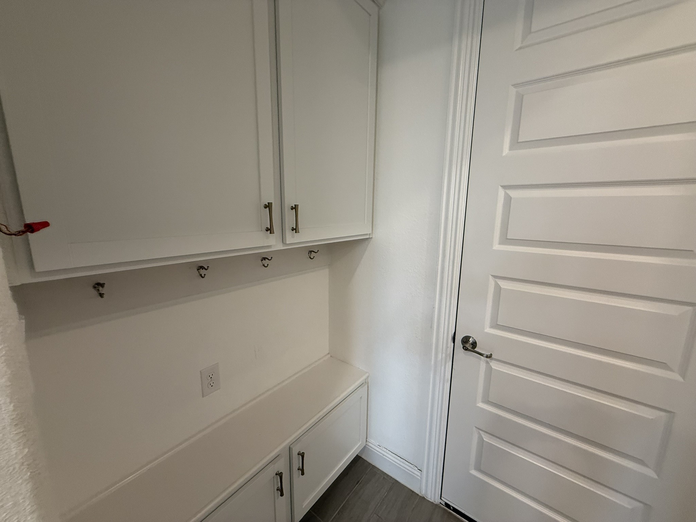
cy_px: 261
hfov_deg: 102.1
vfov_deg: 85.7
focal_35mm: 14
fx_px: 281
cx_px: 348
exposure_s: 1/120
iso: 250
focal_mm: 2.22
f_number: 2.2
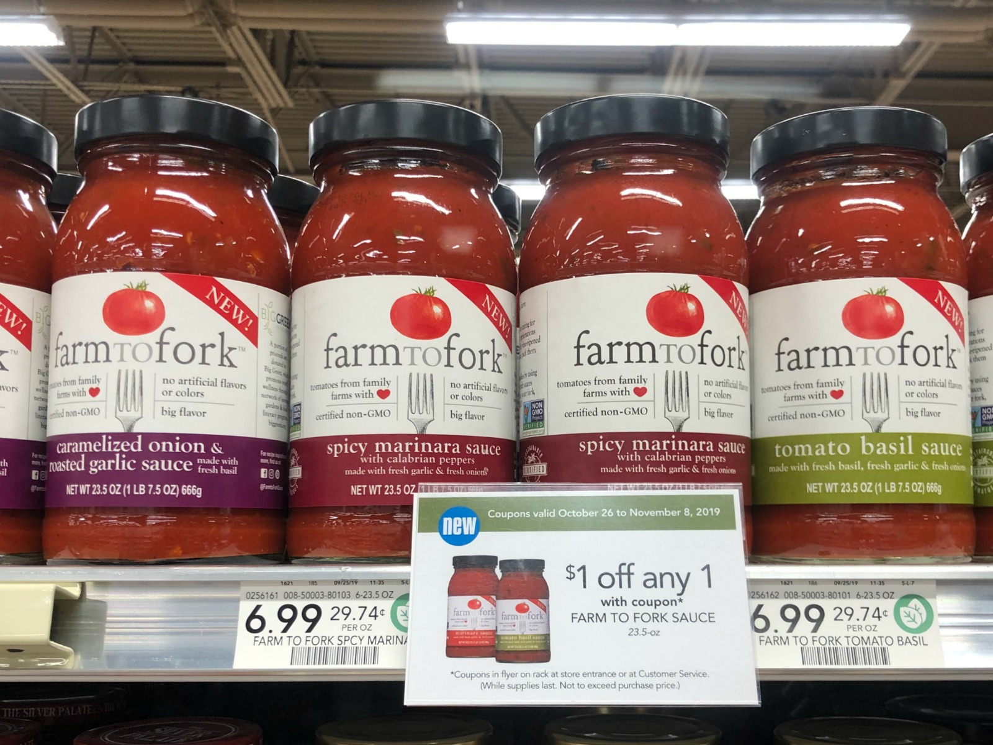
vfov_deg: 49.7
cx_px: 496
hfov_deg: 63.4
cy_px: 372
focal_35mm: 28
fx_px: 803
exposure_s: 1/33
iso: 25
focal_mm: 4
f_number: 1.8
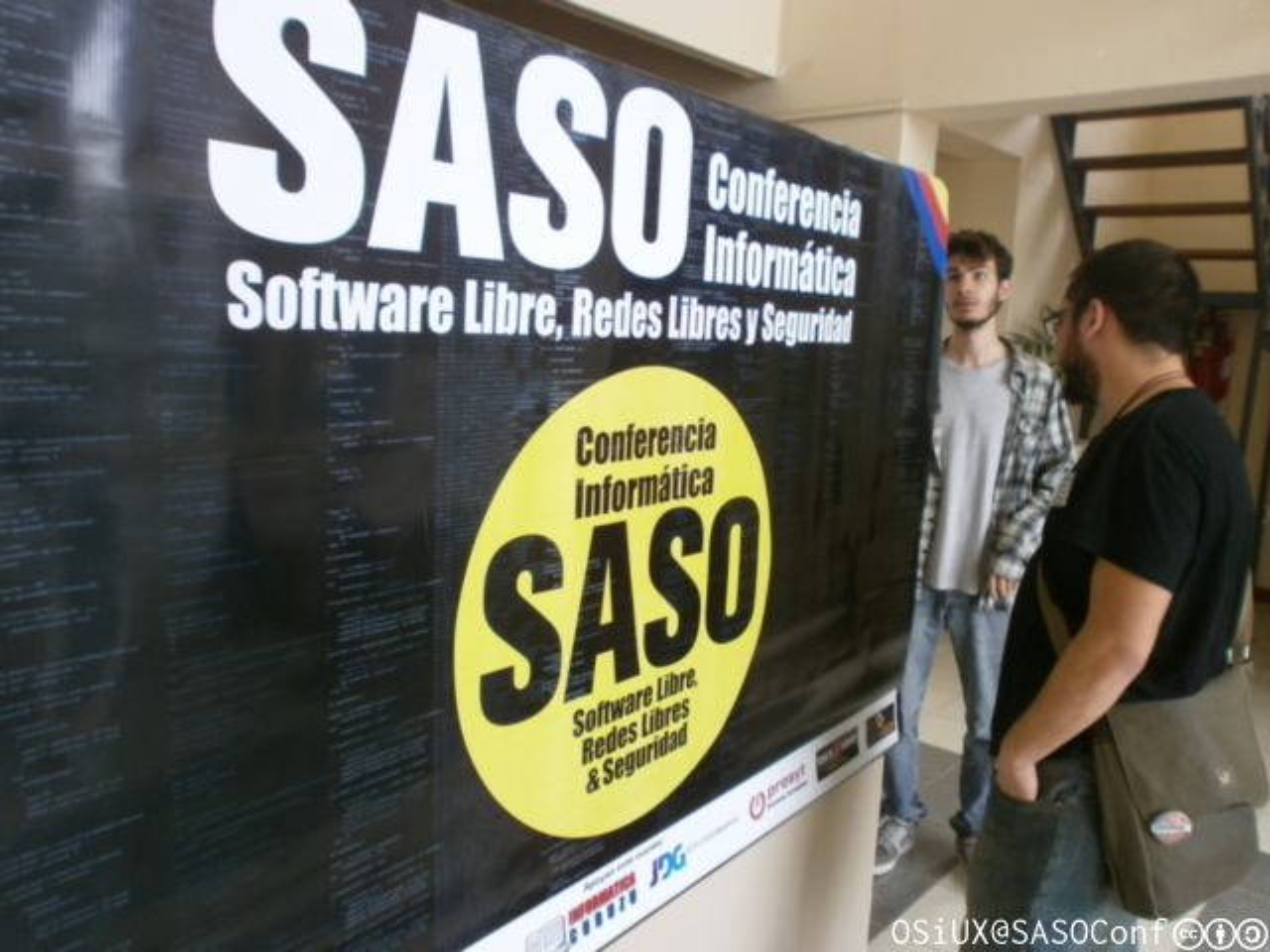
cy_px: 476
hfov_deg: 65.3
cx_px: 635
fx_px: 991
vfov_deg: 51.4
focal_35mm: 27
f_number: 2.9
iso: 100
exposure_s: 1/30
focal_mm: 4.8
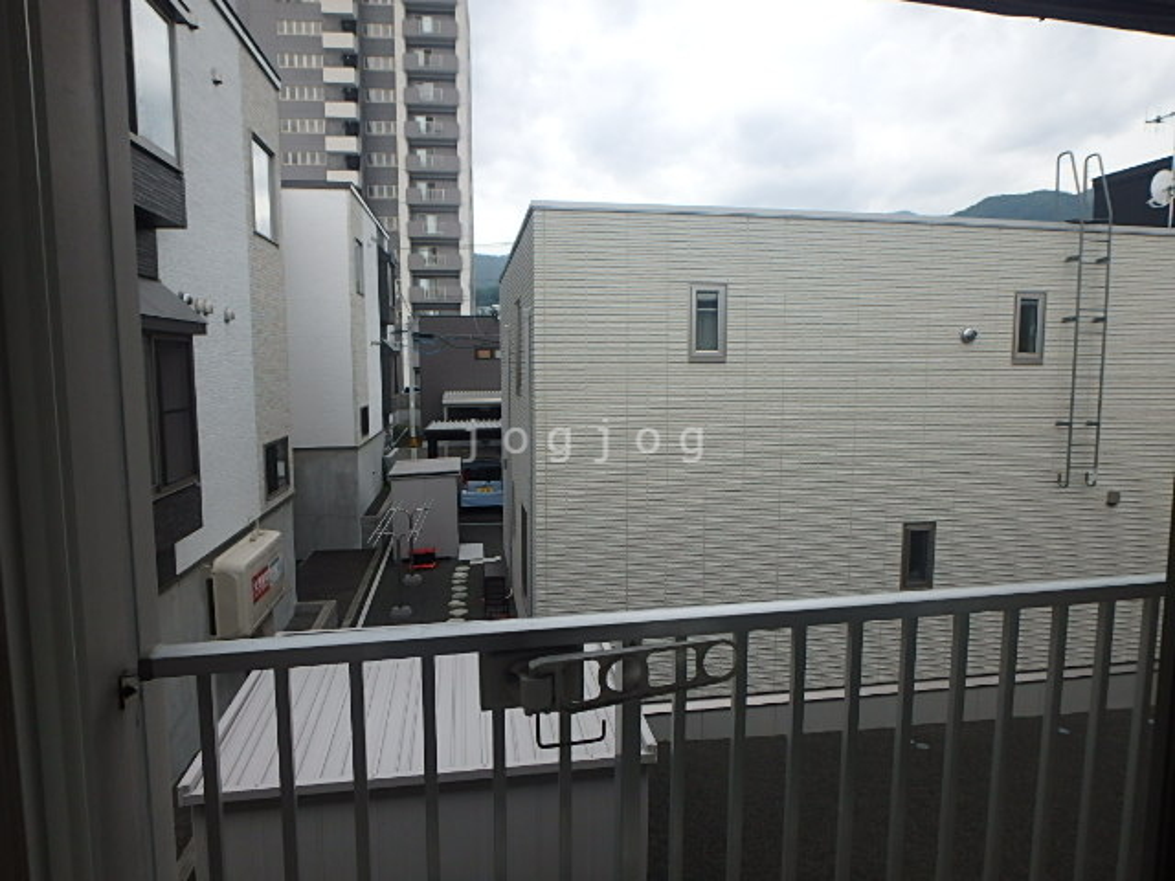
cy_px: 440
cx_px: 588
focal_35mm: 21
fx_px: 713
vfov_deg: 63.4
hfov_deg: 79.0
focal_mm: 3.7
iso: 125
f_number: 3.5
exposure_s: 1/320
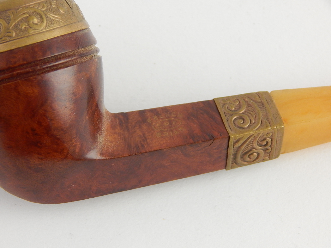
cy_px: 124
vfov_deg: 11.3
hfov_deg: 15.1
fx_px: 1253
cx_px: 166
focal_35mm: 131
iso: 400
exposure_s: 1/30
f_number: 4.8
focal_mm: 23.4
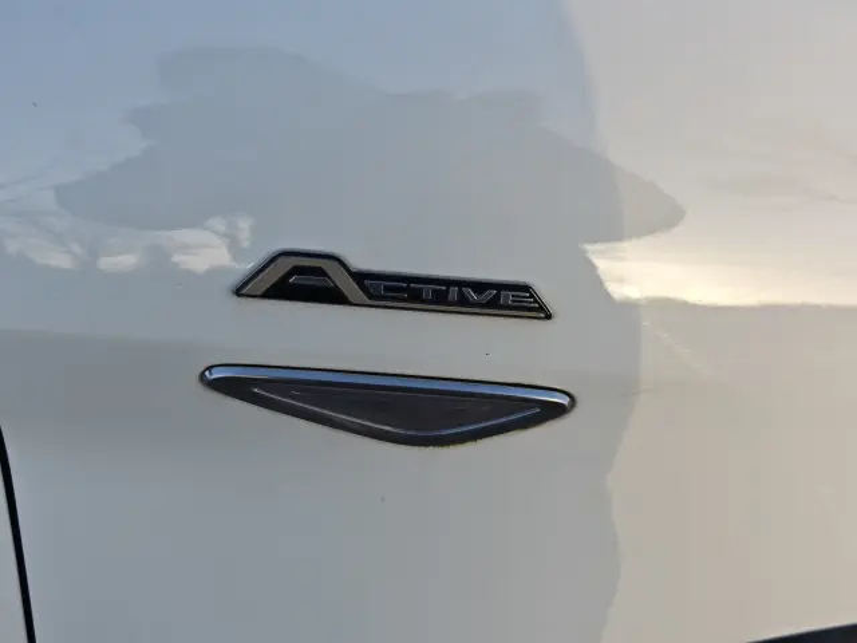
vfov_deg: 36.8
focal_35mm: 39
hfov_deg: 47.9
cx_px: 428
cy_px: 322
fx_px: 966
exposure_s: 1/256
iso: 50
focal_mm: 8.72
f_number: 2
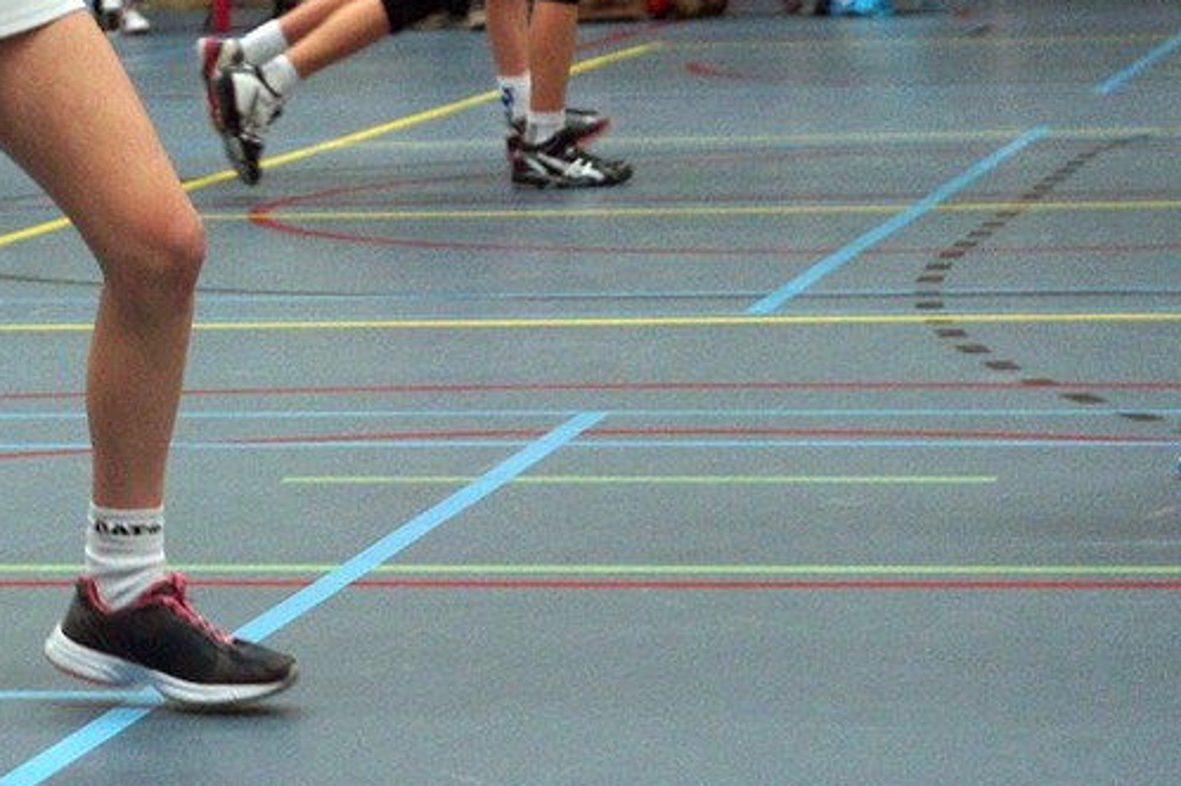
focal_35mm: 154
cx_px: 166
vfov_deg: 8.9
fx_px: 5049
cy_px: 14
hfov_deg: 13.3
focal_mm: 50
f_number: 3.2
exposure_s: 1/160
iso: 1000
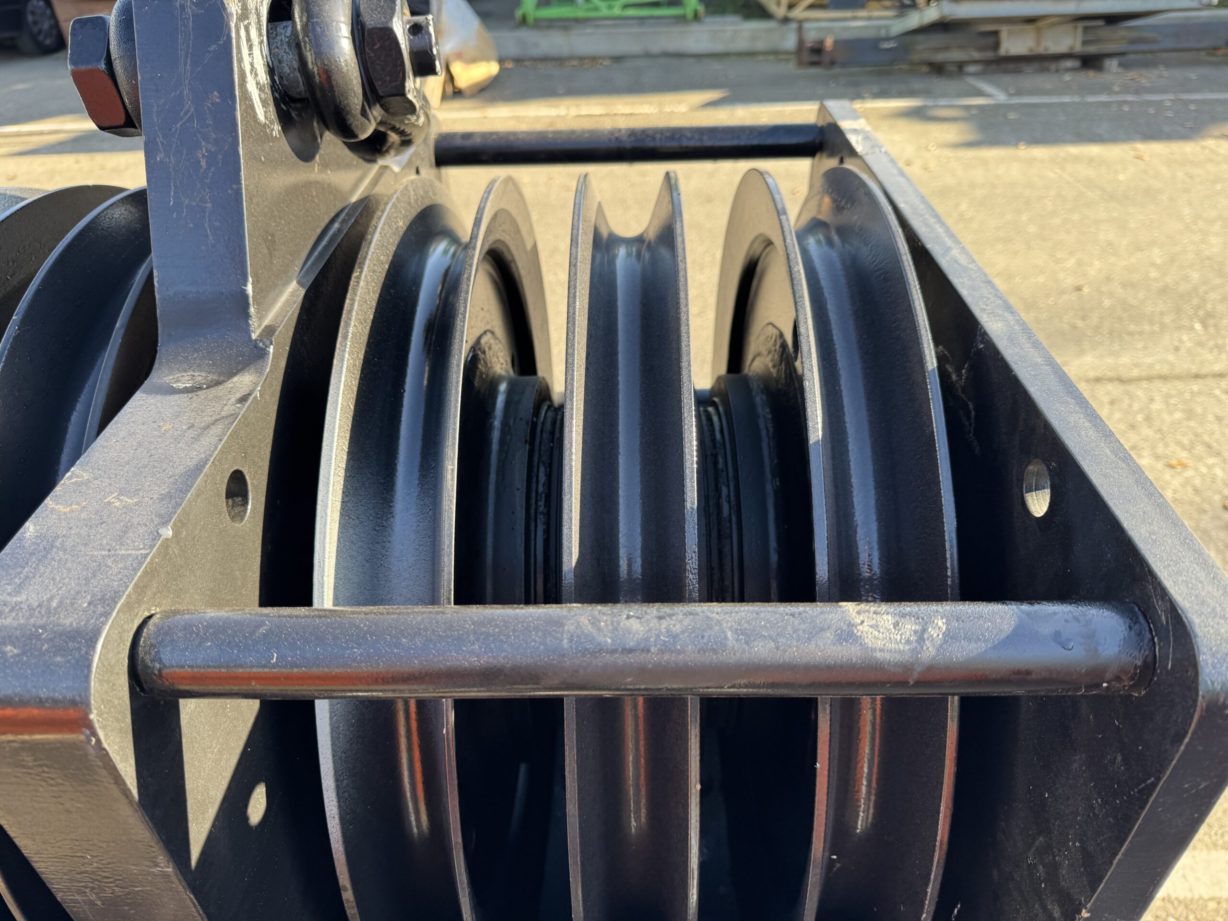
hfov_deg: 71.6
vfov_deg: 56.8
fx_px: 851
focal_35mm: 24
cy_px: 460
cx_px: 614
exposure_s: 1/154
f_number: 1.78
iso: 64
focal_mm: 6.76
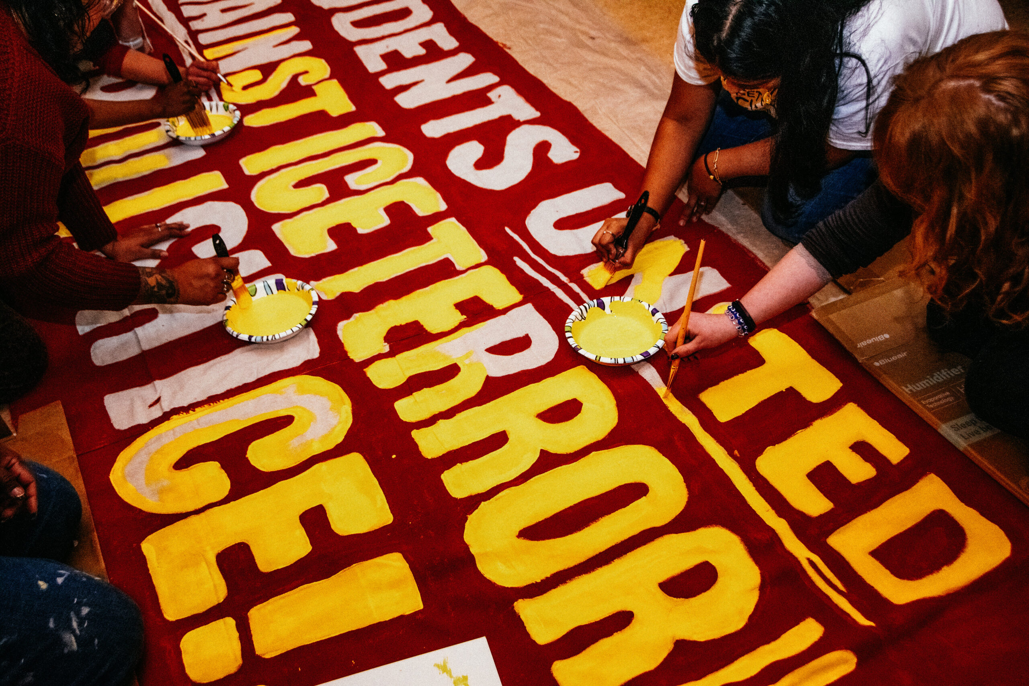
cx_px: 514
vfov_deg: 36.9
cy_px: 343
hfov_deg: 53.1
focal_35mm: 36
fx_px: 1029
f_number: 3.8
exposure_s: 1/200
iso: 1600
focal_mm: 24
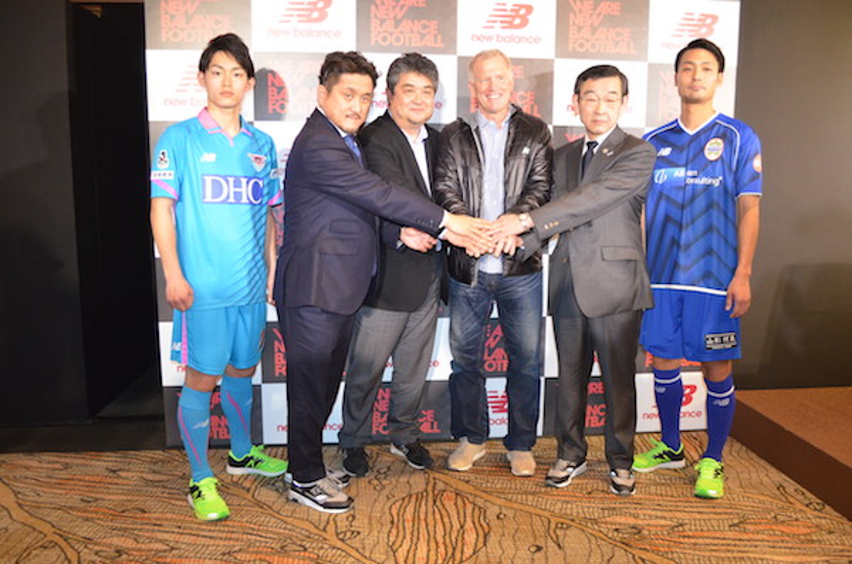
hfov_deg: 62.0
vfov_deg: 43.4
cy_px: 282
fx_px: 708
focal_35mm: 30
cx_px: 426
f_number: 3.8
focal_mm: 20
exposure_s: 1/60
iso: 2500
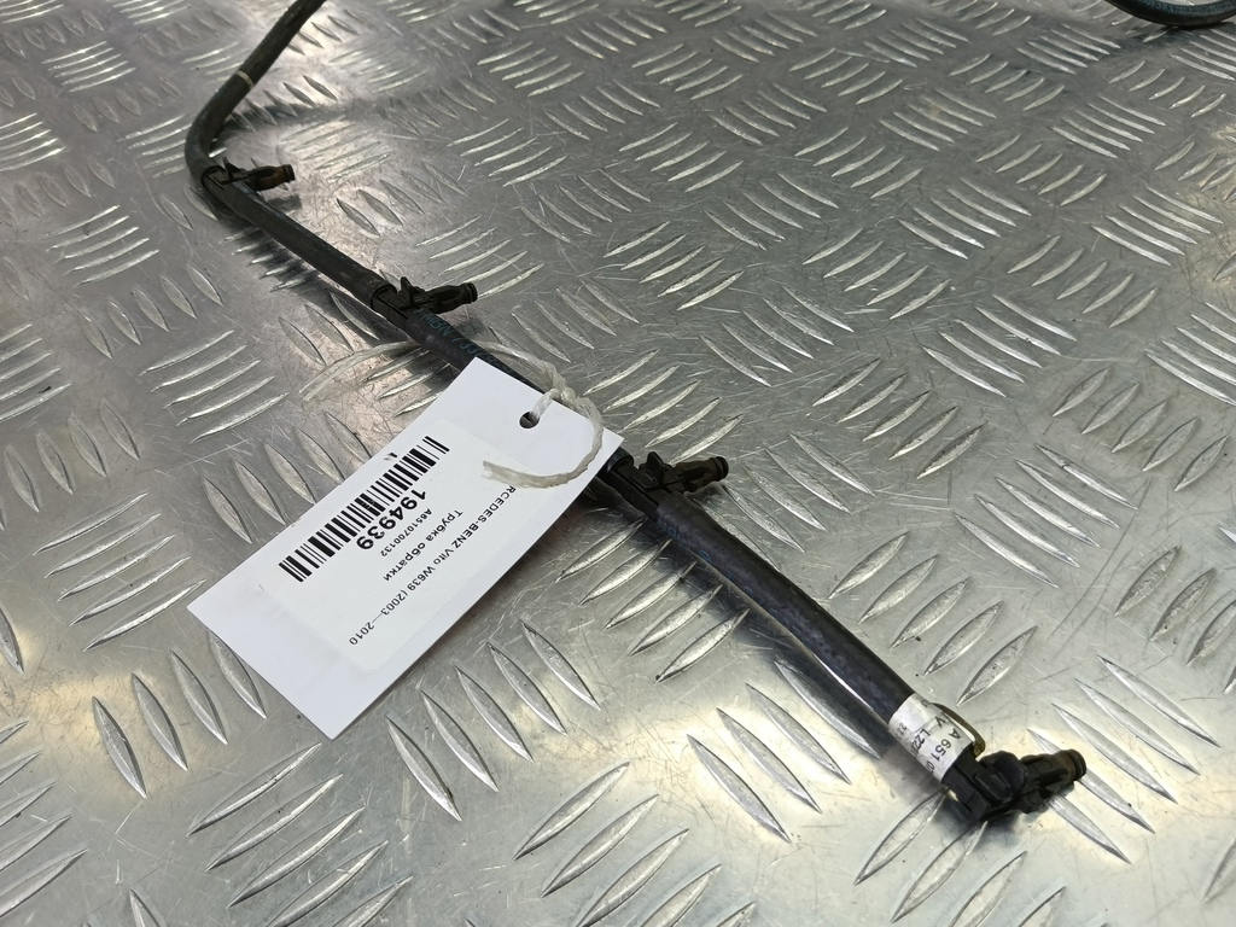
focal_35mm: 23
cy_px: 464
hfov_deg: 73.9
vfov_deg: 58.9
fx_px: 821
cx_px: 618
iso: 95
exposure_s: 1/50
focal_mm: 4.11
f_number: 1.6
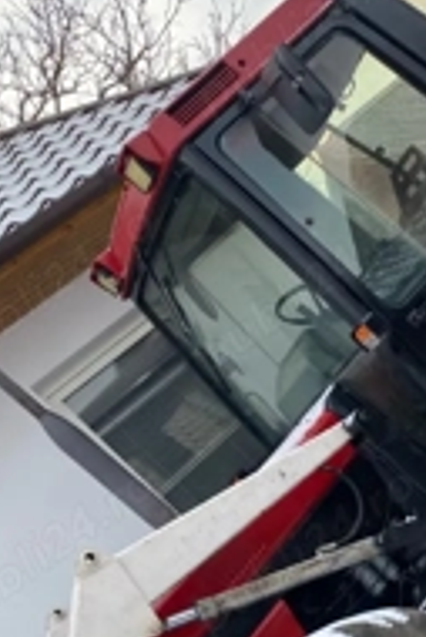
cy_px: 593
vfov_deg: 32.9
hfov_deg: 23.3
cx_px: 372
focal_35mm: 57
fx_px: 1010
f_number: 1.8
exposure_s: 1/317
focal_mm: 4.25
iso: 32
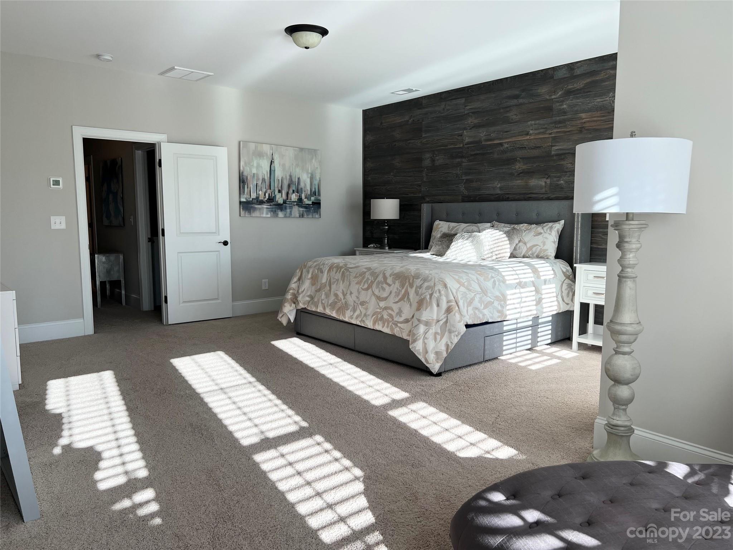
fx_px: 551
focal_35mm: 26
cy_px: 275
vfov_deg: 53.1
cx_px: 366
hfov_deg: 67.3
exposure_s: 1/588
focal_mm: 5.7
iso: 50
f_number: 1.5
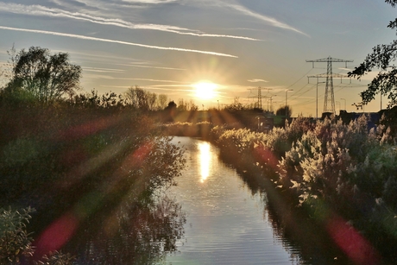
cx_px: 198
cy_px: 132
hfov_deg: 39.6
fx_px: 552
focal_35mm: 50
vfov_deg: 27.0
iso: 125
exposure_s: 1/500
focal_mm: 18.3
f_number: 11
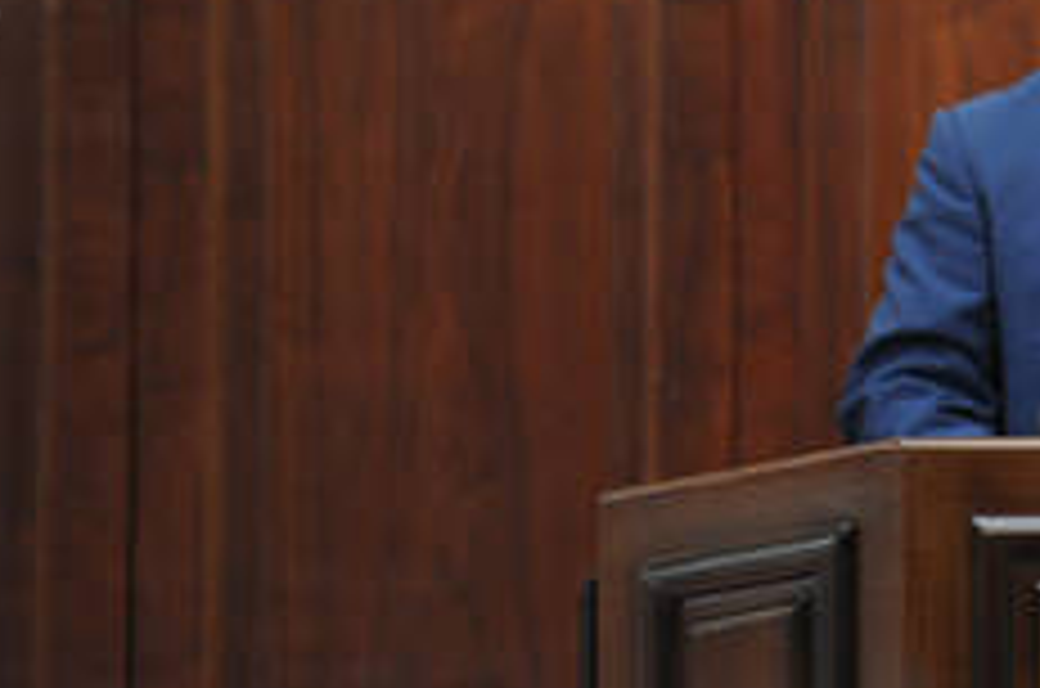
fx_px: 14501
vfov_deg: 2.7
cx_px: 1234
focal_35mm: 503
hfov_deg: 4.1
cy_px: 9
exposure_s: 1/100
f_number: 2.8
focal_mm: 200
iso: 2000
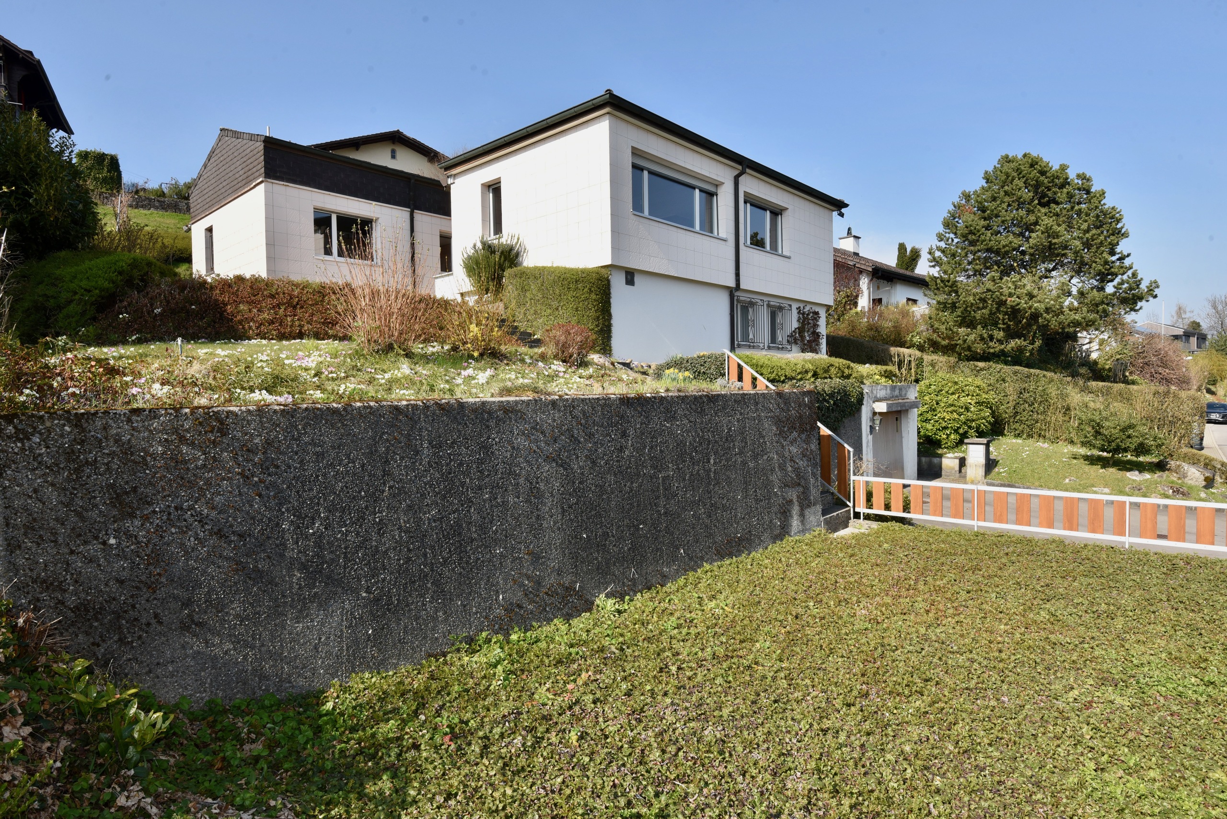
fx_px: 648
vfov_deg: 64.6
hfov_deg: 86.9
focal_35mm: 19
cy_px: 410
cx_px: 614
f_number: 14
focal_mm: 19
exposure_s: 1/200
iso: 400
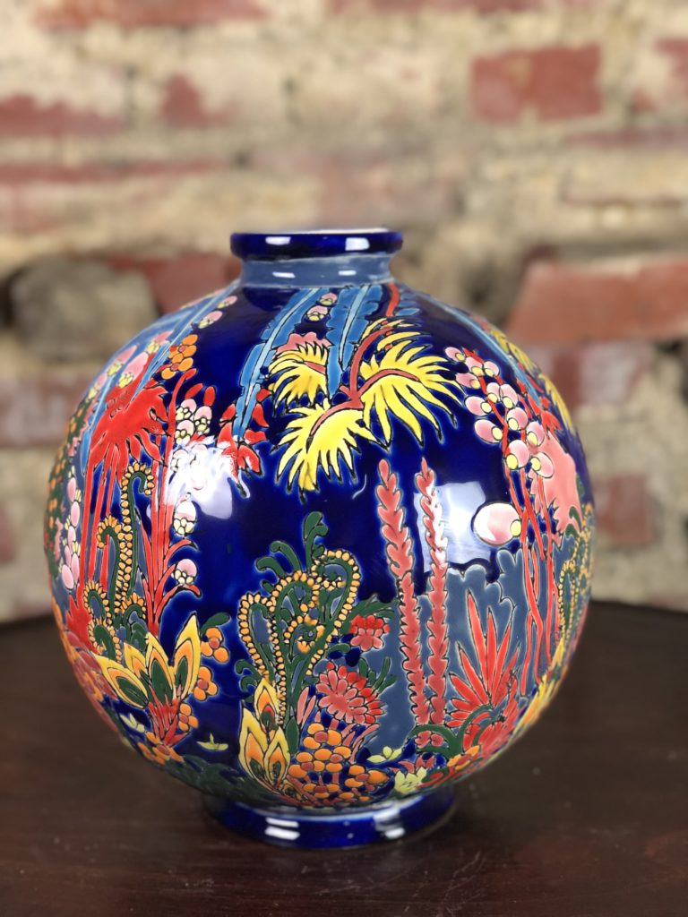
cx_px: 344
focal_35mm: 52
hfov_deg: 28.0
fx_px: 1378
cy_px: 458
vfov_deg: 36.8
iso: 100
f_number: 2.4
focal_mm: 6
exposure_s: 1/50
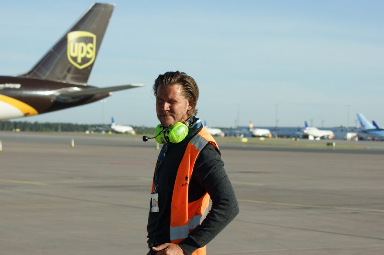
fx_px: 1119
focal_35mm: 105
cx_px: 192
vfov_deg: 13.0
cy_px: 128
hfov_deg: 19.5
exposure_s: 1/320
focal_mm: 70
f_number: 6.3
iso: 100
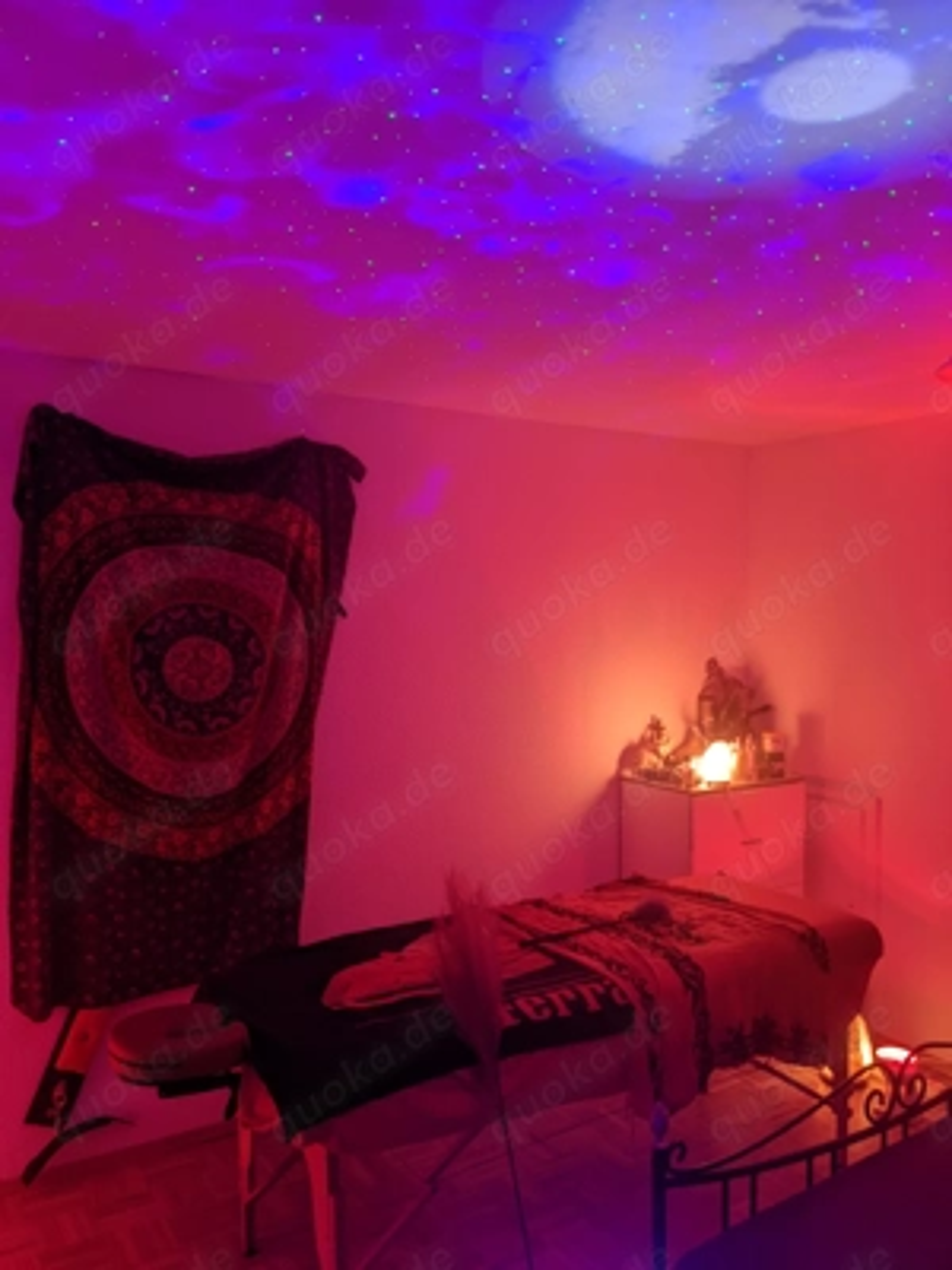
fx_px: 990
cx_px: 476
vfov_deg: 65.3
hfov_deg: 51.4
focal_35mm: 27
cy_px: 635
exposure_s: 1/25
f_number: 1.73
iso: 149
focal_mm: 4.38
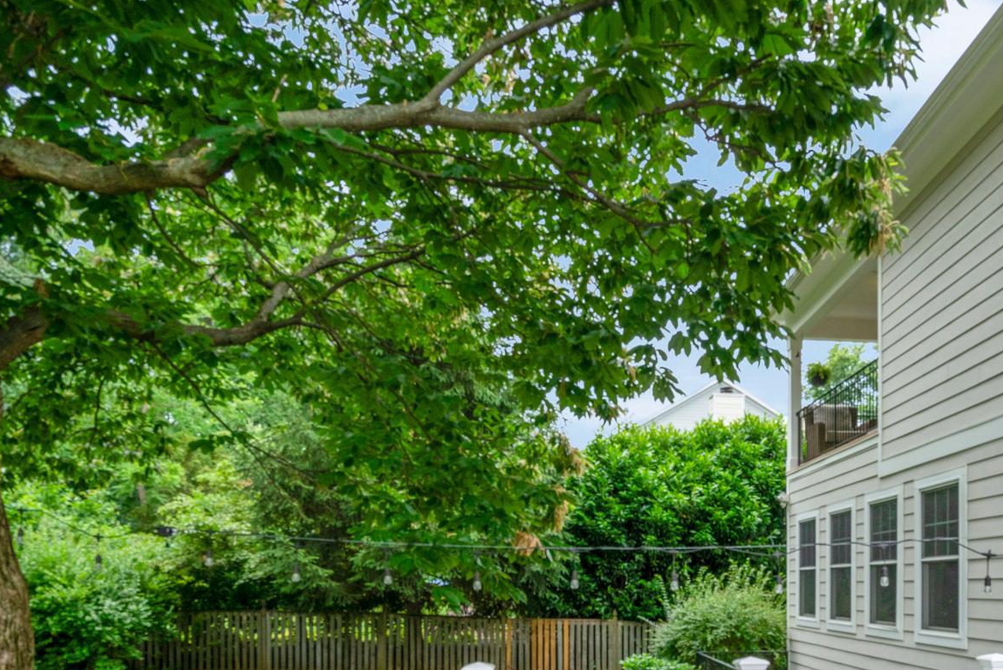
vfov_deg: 43.8
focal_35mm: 28
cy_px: 554
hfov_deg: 62.4
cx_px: 731
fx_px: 780
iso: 800
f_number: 8
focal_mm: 16
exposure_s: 1/320
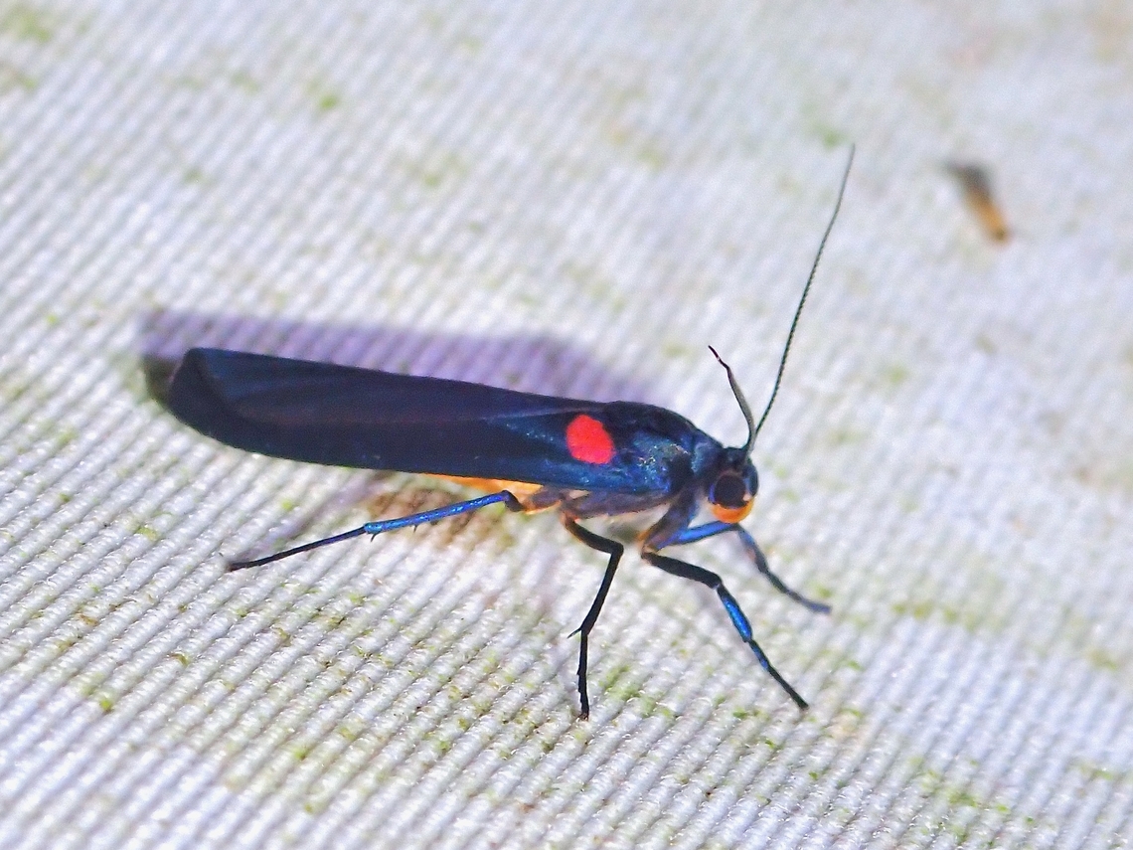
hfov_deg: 19.6
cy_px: 425
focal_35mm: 100
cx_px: 566
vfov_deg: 14.8
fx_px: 3273
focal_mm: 18
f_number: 6.3
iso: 200
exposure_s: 1/320
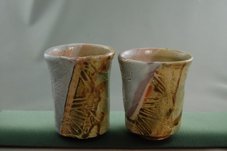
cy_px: 76
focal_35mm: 48
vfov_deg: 28.0
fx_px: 302
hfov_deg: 41.2
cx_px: 114
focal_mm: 32
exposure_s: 1/30
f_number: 4.5
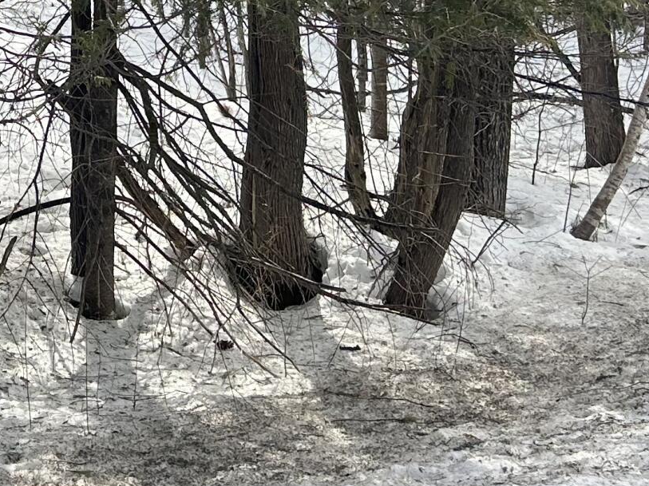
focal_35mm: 96
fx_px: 1799
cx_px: -109
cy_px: -137
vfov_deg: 14.7
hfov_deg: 19.4
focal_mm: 5.7
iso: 50
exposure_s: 1/1048
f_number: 1.5
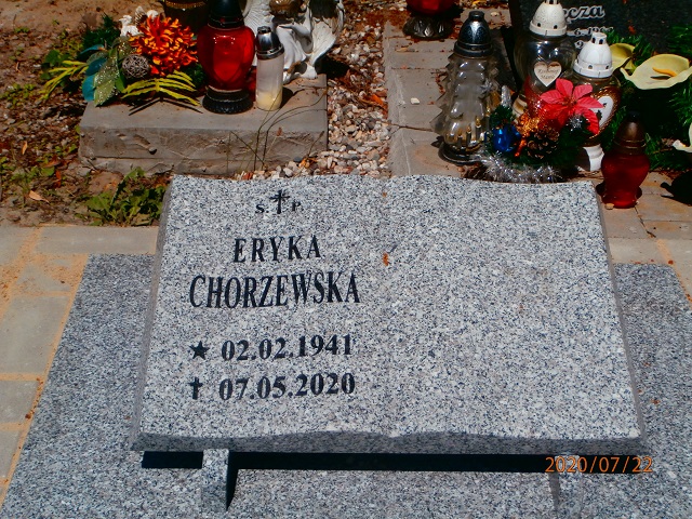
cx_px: 346
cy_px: 260
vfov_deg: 25.7
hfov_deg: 33.8
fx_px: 1139
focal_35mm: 57
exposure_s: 1/2000
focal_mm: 10.11
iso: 100
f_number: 4.5
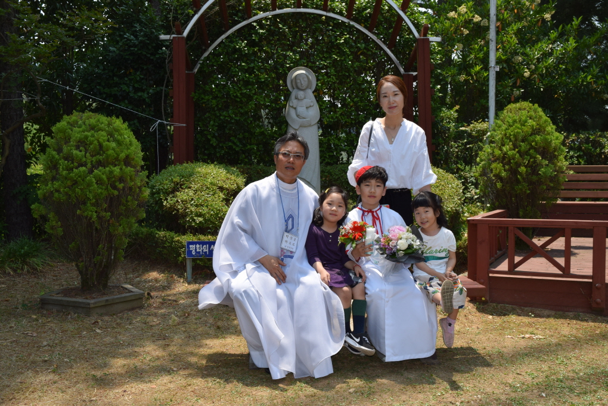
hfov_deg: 53.1
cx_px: 304
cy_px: 203
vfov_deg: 36.9
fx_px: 608
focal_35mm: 36
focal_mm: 24
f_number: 10
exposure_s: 1/200
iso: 100
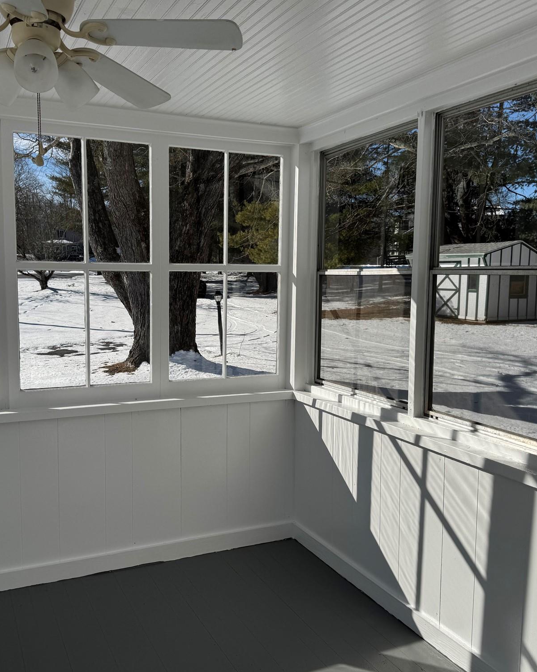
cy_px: 337
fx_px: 636
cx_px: 240
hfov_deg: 45.7
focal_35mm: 32
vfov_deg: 55.7
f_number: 1.78
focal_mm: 6.76
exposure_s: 1/9009
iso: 80
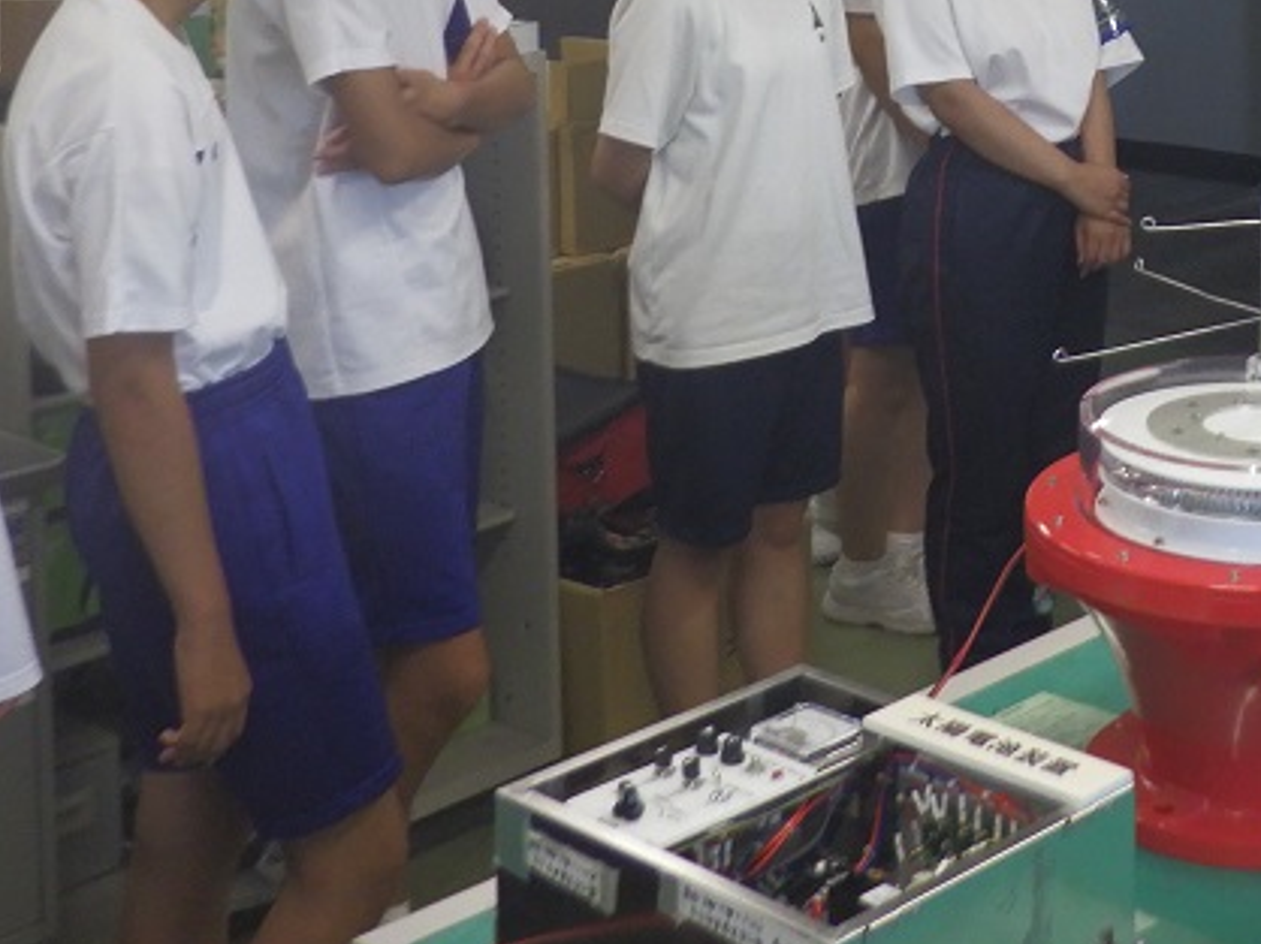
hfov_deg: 27.8
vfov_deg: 20.6
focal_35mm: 67
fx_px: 2439
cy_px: -151
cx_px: 1164
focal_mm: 5
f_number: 3.5
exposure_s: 1/40
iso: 250
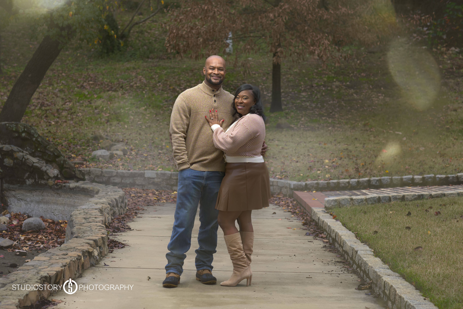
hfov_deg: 24.2
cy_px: 154
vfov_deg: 16.3
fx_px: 1081
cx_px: 232
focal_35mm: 84
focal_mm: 56
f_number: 3.2
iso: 200
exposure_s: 1/250
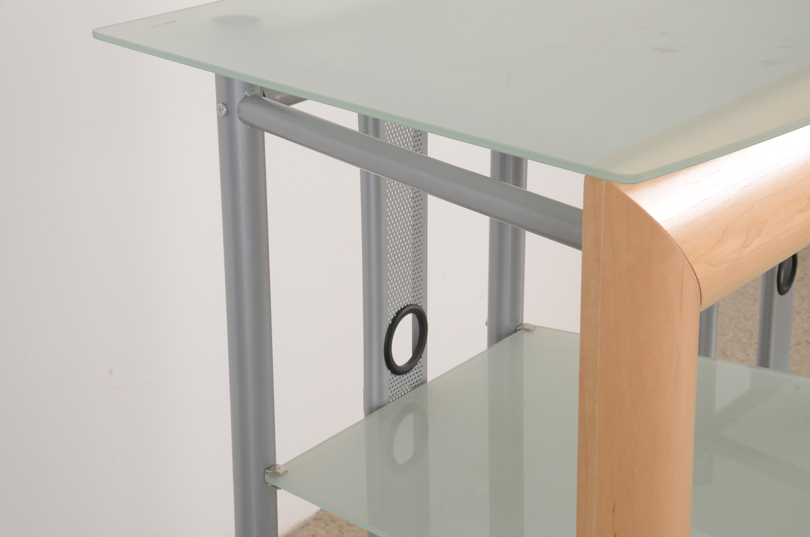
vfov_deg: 17.4
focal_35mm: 78
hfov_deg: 26.0
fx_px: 1751
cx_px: 405
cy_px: 268
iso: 160
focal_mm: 52
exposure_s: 1/125
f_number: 18
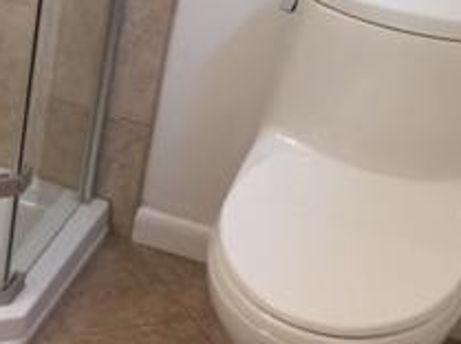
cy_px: 132
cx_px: -185
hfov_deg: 19.7
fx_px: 1183
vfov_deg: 16.5
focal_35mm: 89
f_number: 2.2
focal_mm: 4.15
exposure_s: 1/30
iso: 100
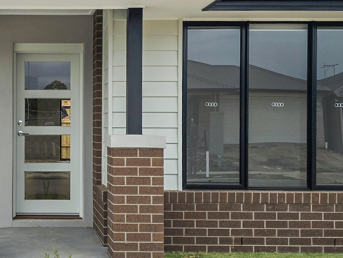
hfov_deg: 28.6
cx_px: 30
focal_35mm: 65
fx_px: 644
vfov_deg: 22.6
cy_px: 107
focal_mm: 6.3
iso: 12
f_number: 1.7
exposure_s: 1/285
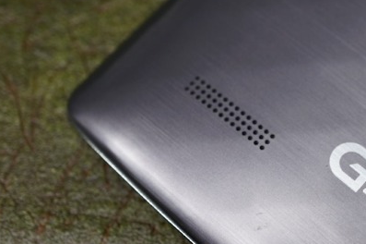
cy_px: 119
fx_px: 884
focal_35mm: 87
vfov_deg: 15.7
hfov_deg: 23.2
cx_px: 256
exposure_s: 1/80
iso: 100
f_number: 5
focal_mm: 30
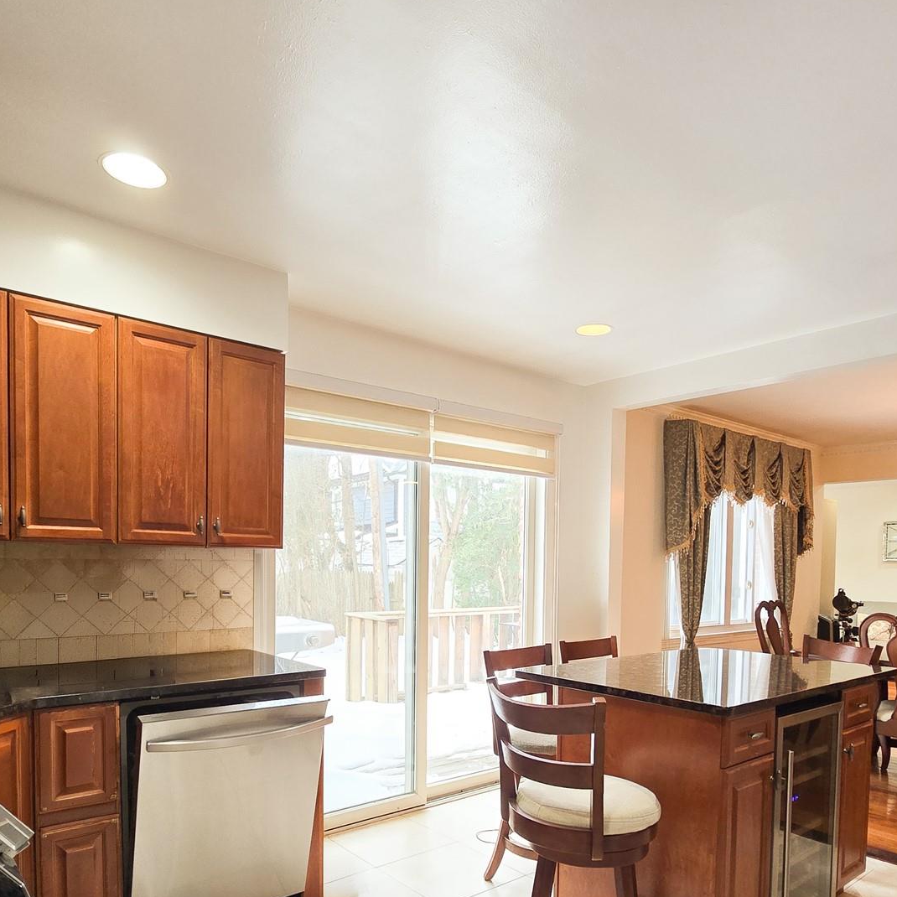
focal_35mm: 22
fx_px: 645
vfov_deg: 67.8
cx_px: 465
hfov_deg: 69.6
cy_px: 593
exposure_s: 1/60
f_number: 2.2
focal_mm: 2.2
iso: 80
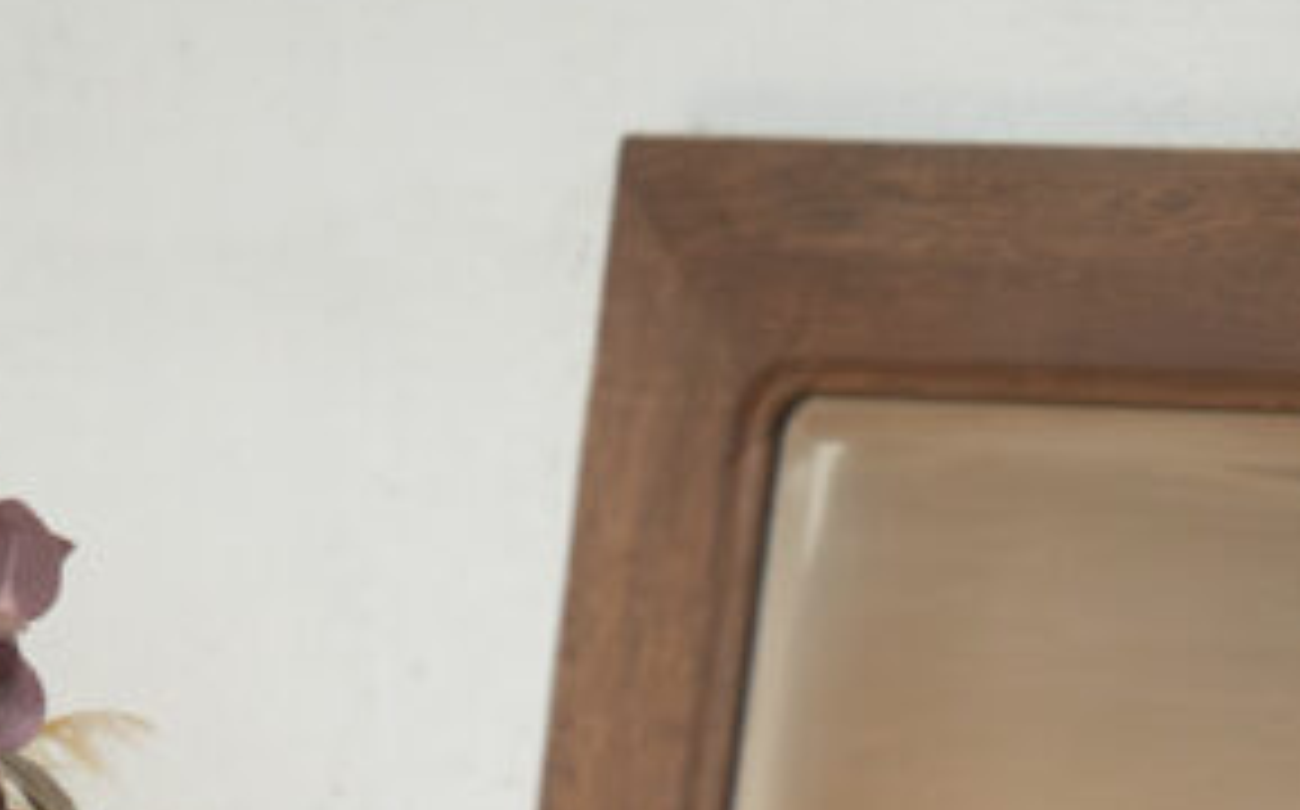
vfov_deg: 3.4
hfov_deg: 5.6
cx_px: 360
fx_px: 13202
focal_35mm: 373
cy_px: 2668
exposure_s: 1/100
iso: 2500
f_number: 9
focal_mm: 59
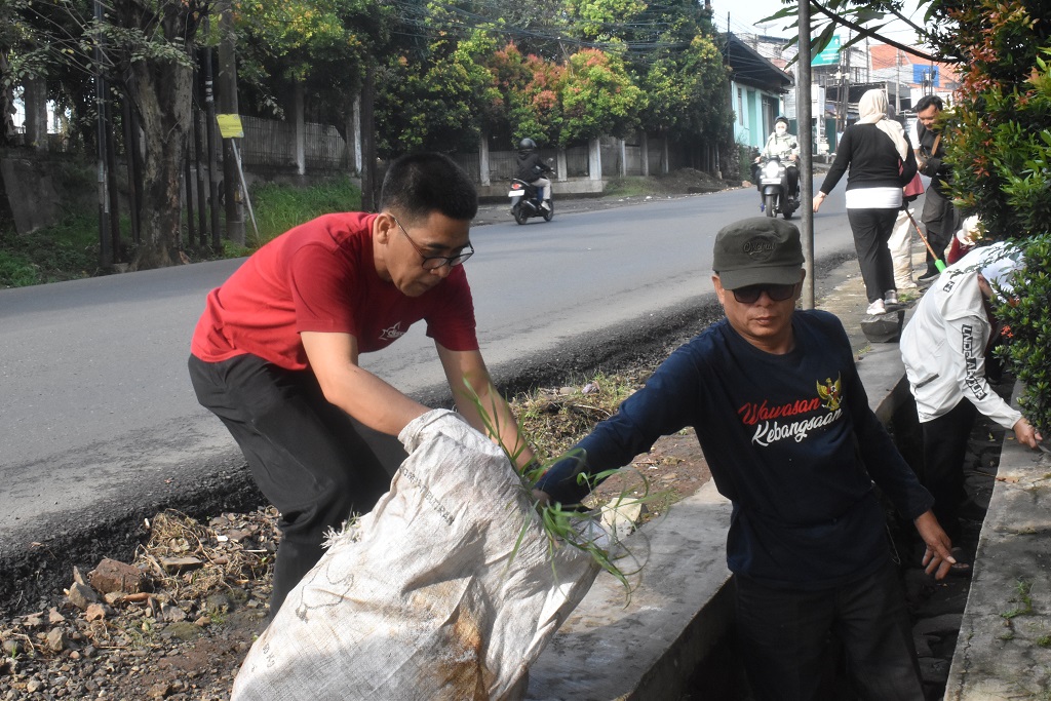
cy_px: 350
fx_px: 1358
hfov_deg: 42.3
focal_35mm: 46
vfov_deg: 29.0
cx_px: 526
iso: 2500
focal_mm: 31
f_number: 27
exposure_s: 1/125
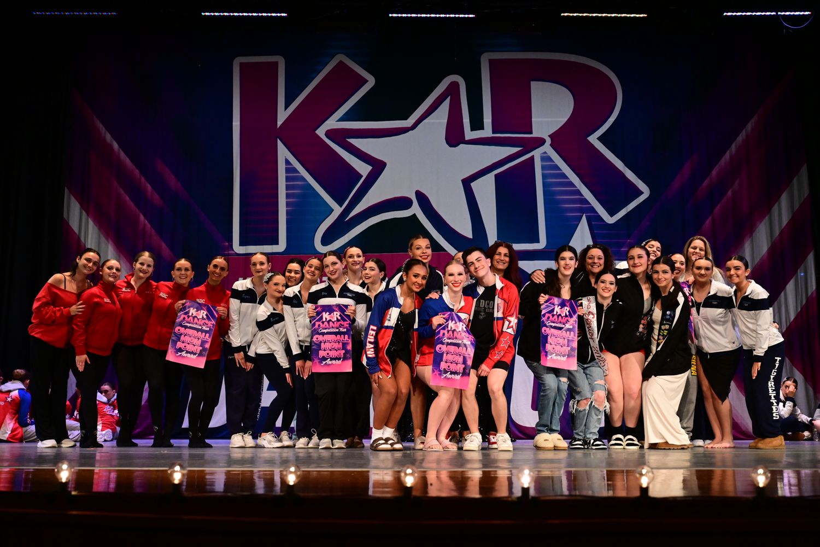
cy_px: 274
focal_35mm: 38
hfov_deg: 50.7
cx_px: 410
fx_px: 865
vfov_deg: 35.1
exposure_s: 1/800
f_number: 3.5
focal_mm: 38
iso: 4000
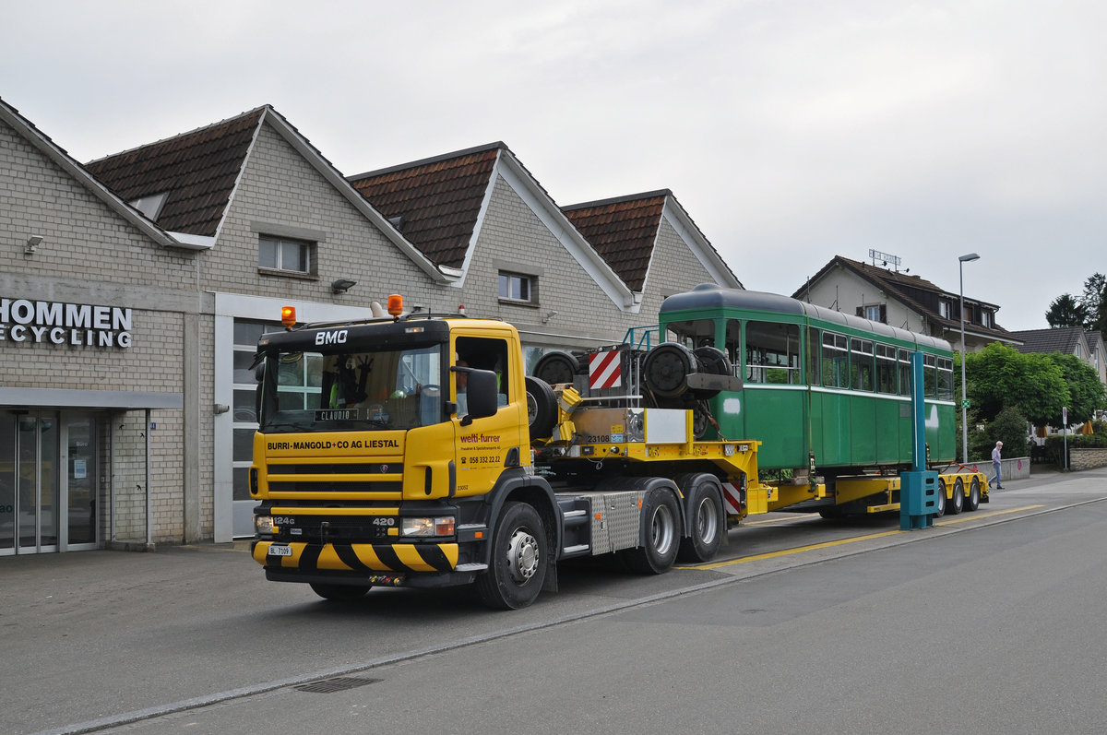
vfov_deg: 34.1
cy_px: 368
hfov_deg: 49.6
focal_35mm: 39
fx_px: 1198
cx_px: 554
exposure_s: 1/400
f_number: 11
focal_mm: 26
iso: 400
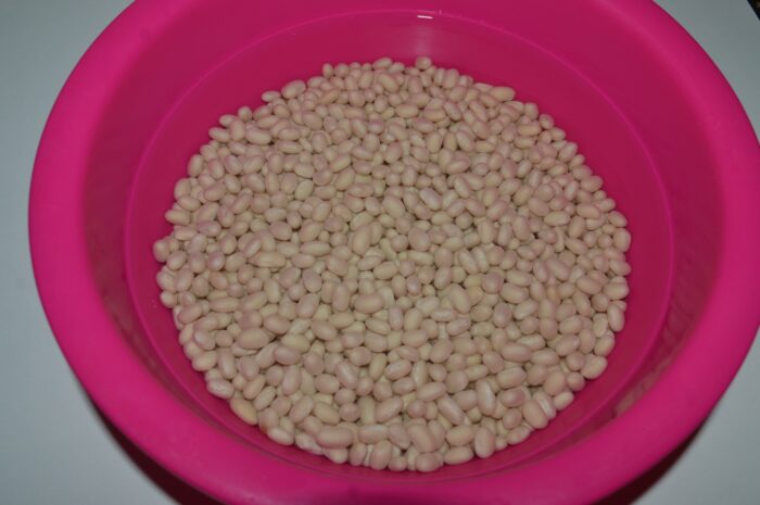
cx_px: 380
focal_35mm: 33
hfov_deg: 57.3
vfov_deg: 39.9
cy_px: 252
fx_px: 696
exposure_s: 1/60
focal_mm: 22
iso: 100
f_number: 8
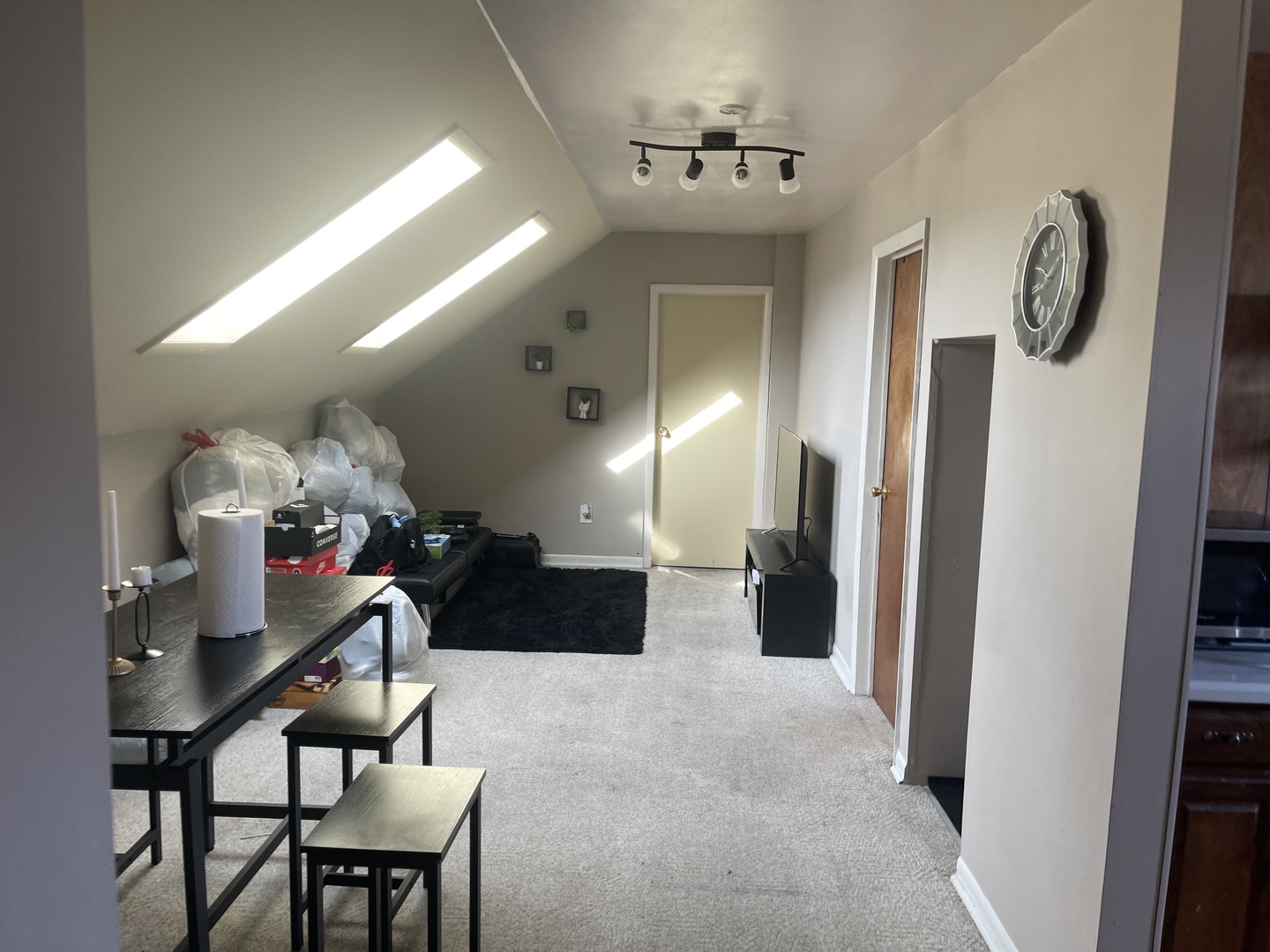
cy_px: 476
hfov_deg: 69.4
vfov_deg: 54.9
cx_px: 635
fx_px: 917
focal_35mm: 25
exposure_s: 1/60
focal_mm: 5.1
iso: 64
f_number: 1.6
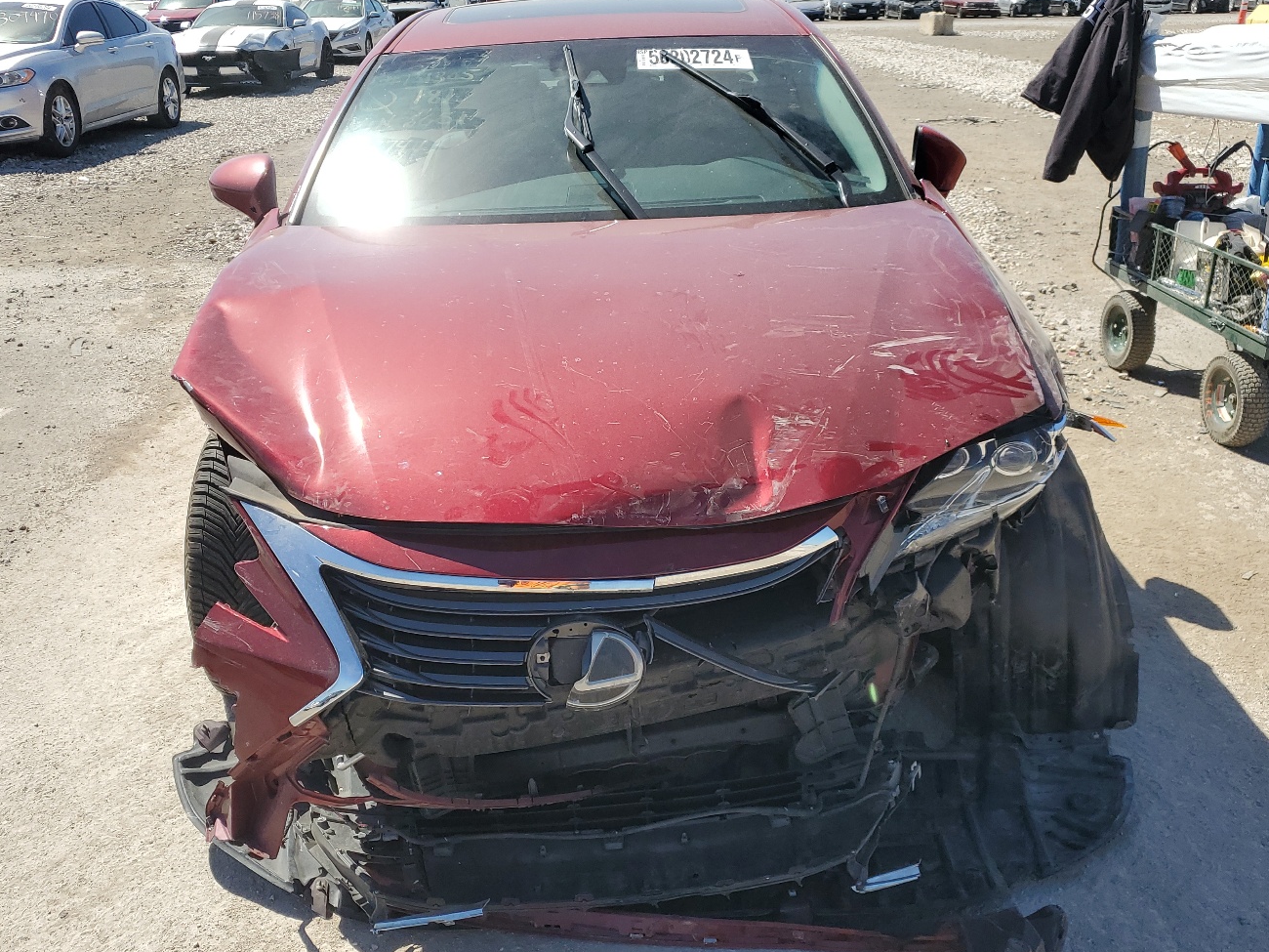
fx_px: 1173
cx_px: 638
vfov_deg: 44.2
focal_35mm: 32
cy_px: 478
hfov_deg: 56.8
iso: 50
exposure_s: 1/3333
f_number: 1.5
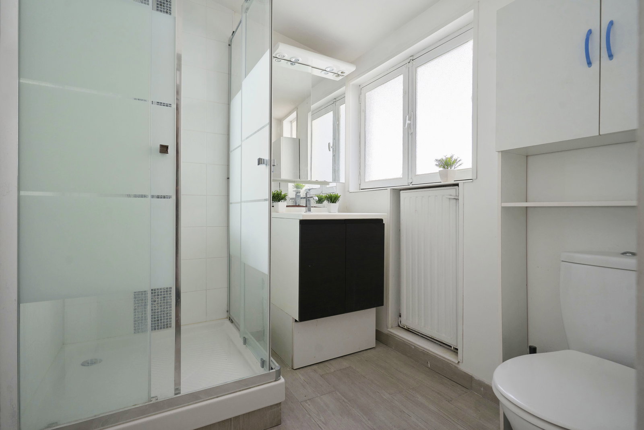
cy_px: 215
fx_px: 304
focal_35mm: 17
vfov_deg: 70.5
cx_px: 322
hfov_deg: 93.3
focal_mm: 17
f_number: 7.1
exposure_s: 1/80
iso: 400
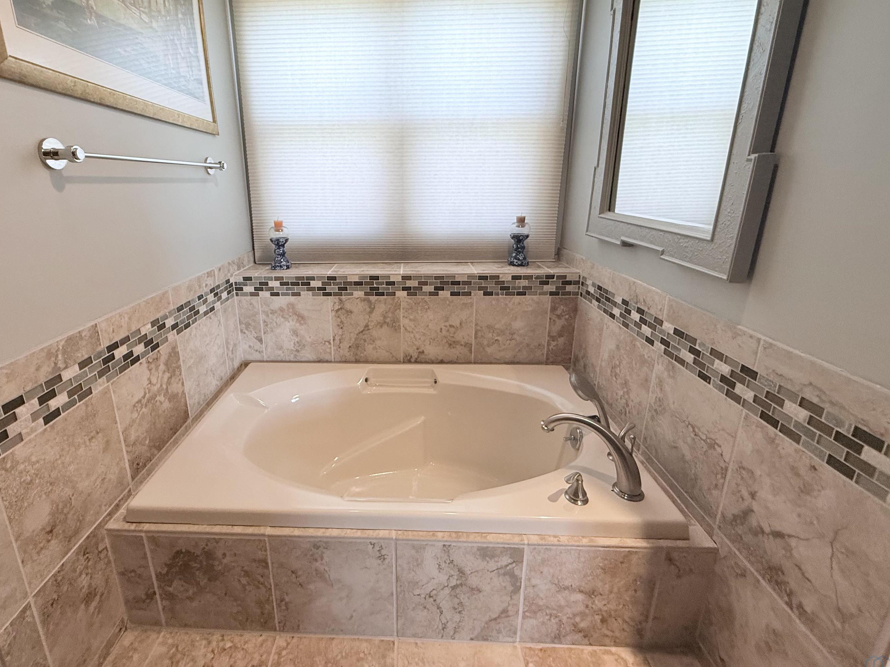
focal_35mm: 16
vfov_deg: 77.8
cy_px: 291
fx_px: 411
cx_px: 390
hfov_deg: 94.0
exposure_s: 1/120
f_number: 2.2
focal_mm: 2.22
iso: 250
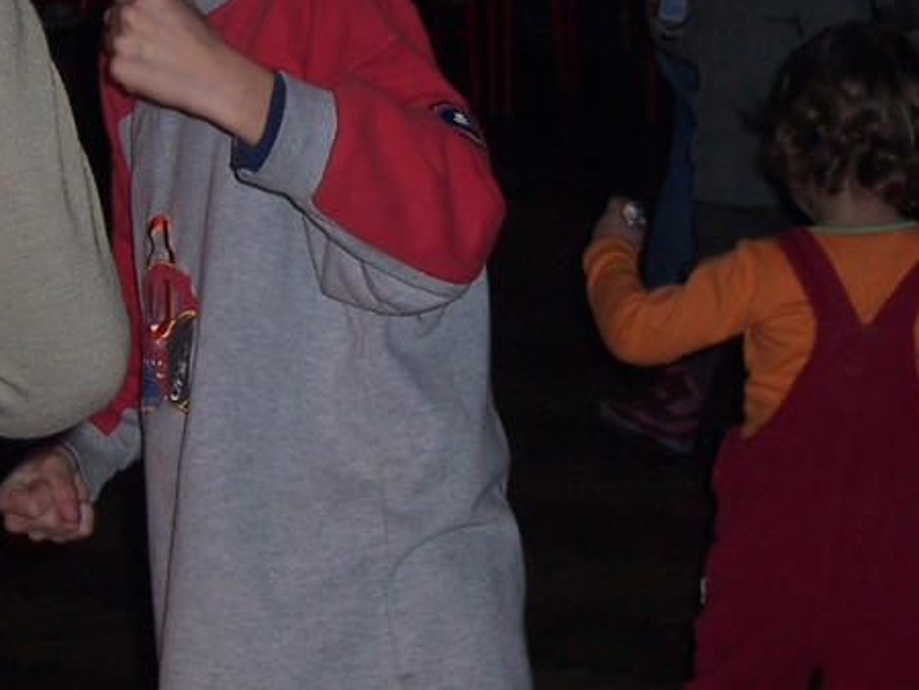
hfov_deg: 11.9
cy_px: 220
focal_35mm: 166
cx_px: 600
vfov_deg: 8.9
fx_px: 4409
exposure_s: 1/90
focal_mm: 12.1
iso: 80
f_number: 4.3
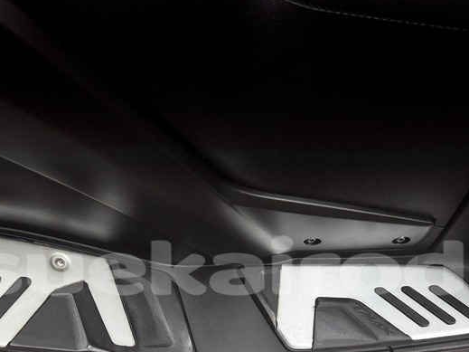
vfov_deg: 37.6
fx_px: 501
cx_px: 174
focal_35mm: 37
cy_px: 269
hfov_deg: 49.6
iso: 125
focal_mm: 6.76
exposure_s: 1/100
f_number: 1.78
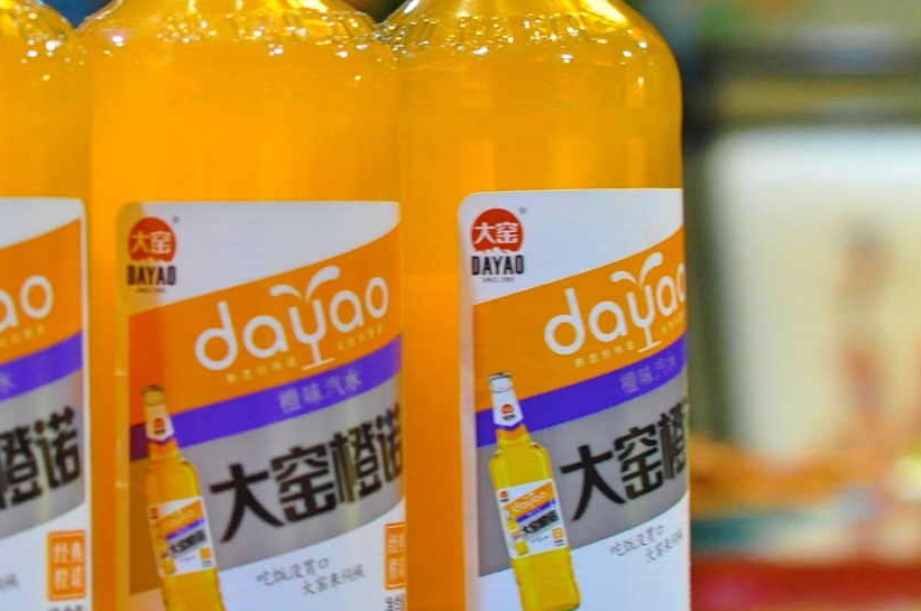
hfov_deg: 11.0
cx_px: 202
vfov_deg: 7.3
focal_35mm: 187
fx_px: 4777
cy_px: 269
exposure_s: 1/50
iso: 1250
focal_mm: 50
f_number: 3.5
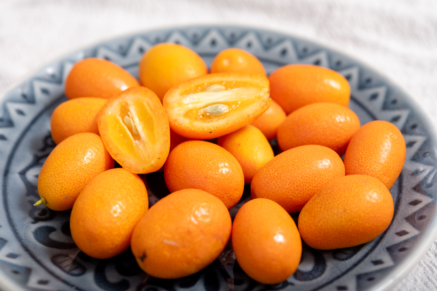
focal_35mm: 60
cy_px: 146
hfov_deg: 33.4
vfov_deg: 22.6
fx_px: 728
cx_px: 218
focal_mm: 60
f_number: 7.1
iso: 200
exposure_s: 1/200
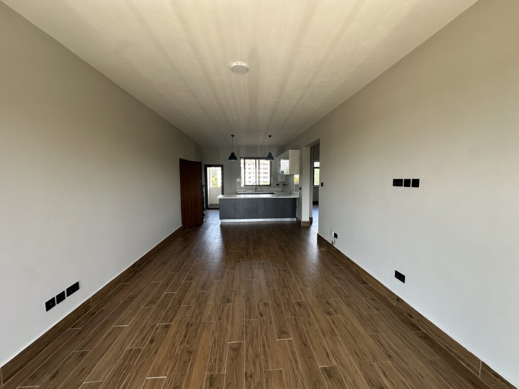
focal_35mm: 14
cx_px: 260
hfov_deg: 102.1
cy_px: 194
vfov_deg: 85.7
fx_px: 210
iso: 80
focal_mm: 2.22
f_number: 2.2
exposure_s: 1/99
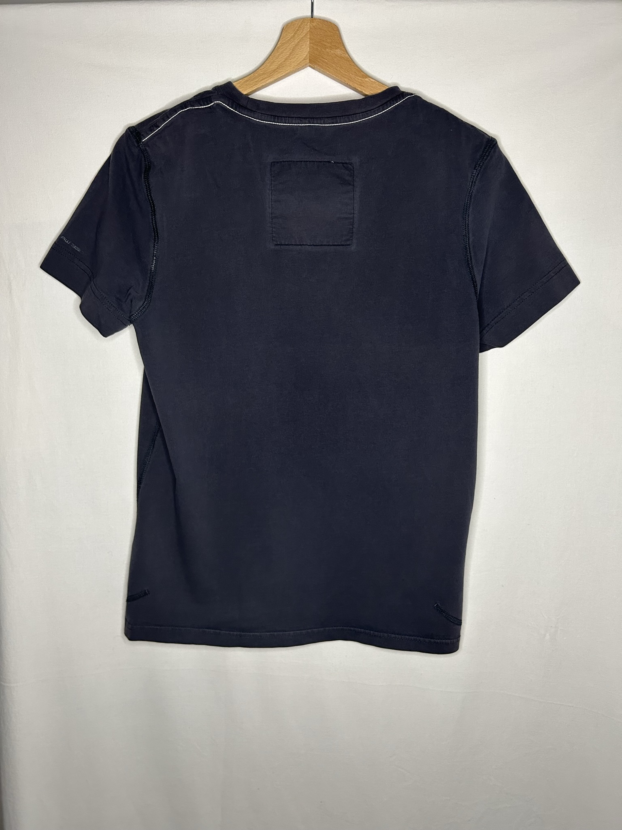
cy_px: 415
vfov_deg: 67.3
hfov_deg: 53.1
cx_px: 311
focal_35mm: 26
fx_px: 623
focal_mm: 5.7
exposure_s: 1/60
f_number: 1.5
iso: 200
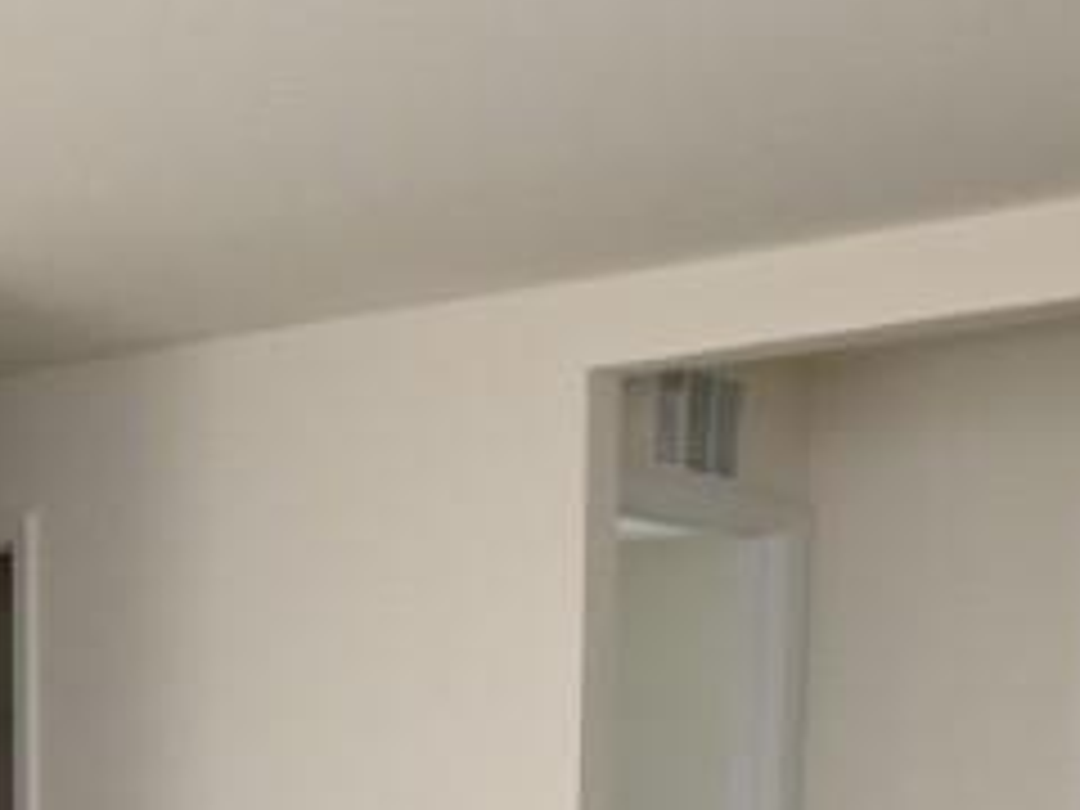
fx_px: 2246
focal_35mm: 72
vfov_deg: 18.7
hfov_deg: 25.8
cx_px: 18
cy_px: 1116
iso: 1000
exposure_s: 1/60
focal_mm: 10
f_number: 4.5
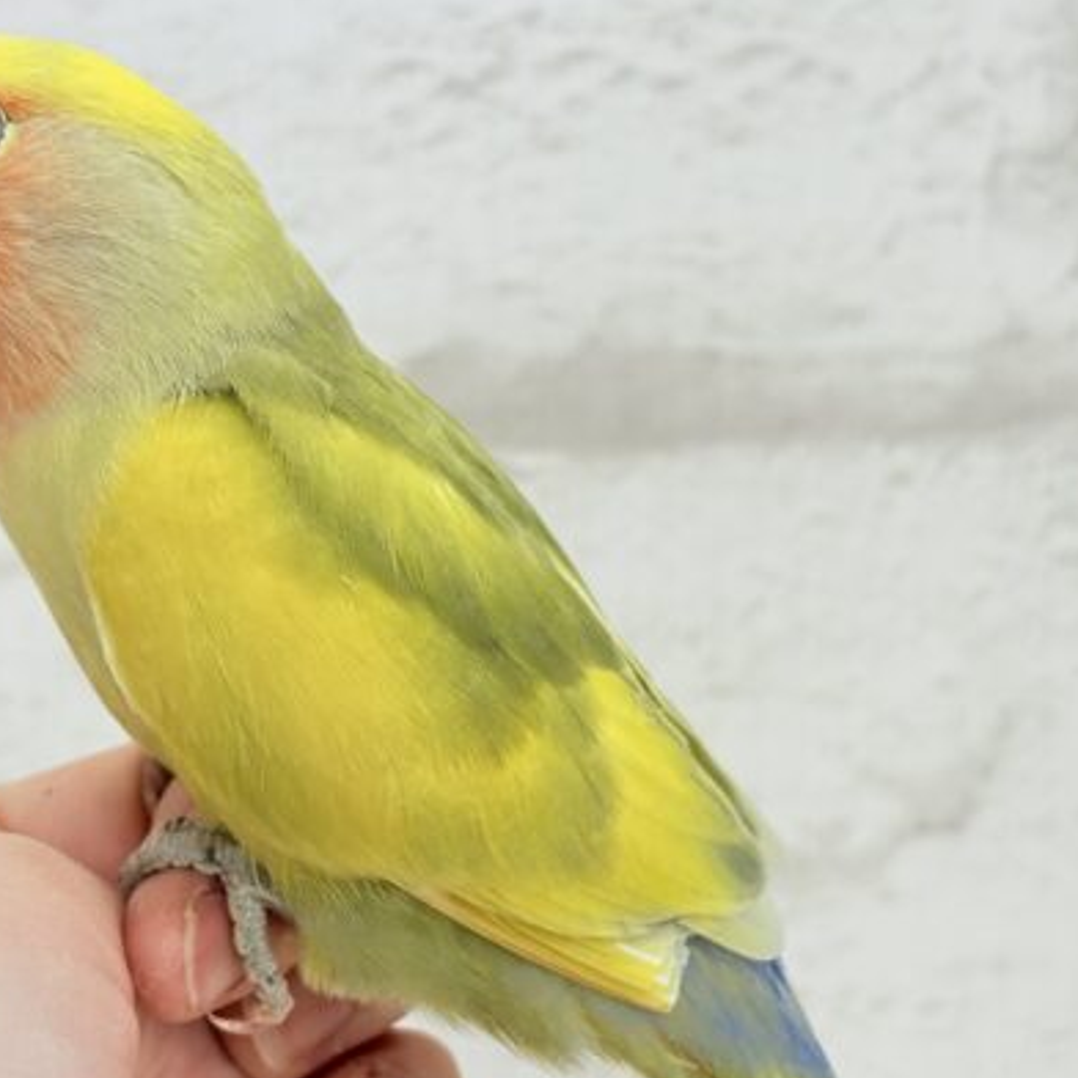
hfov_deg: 23.1
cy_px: 506
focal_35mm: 75
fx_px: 2642
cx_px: 492
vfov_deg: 23.1
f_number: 1.6
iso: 64
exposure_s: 1/100
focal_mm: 5.96
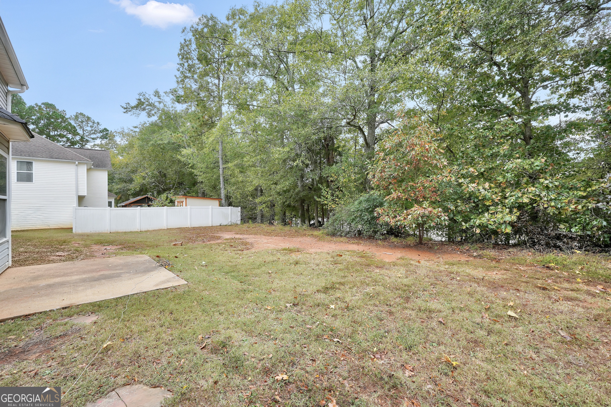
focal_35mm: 15
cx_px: 306
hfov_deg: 100.4
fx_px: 255
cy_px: 204
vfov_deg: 77.3
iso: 100
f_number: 5
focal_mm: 10
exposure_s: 1/100
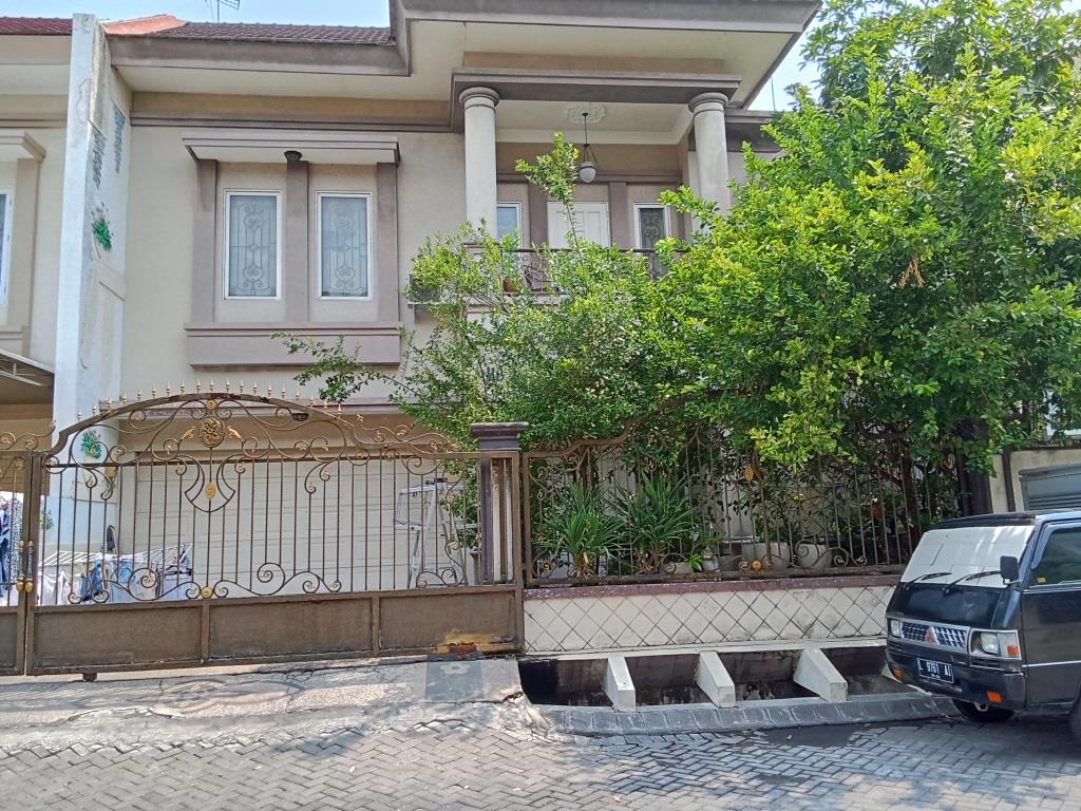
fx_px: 843
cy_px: 406
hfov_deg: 65.3
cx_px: 540
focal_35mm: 27
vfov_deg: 51.4
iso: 100
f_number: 2
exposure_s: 1/469
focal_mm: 2.79
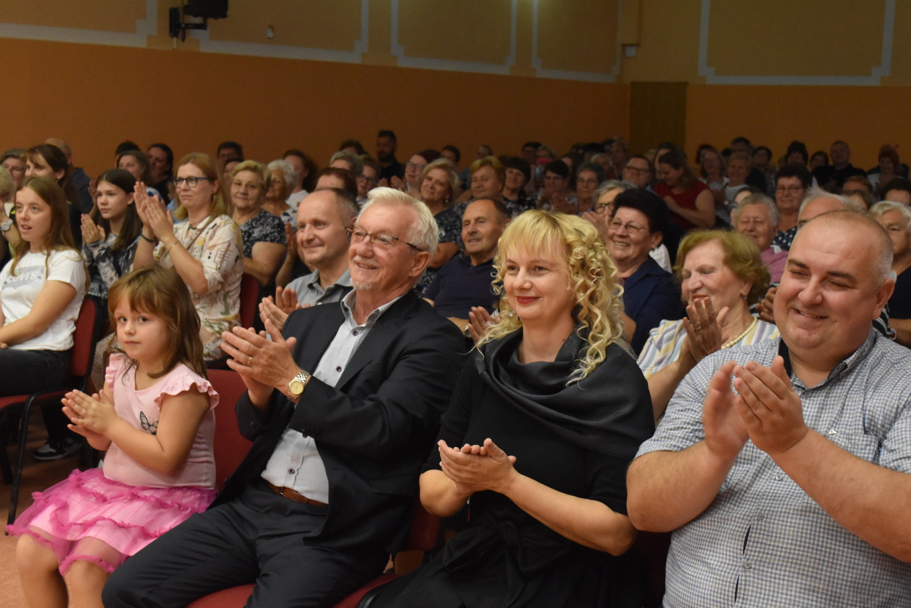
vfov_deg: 25.5
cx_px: 445
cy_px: 327
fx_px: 1341
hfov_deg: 37.5
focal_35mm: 53
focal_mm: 32
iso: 3200
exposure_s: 1/100
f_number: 4.8
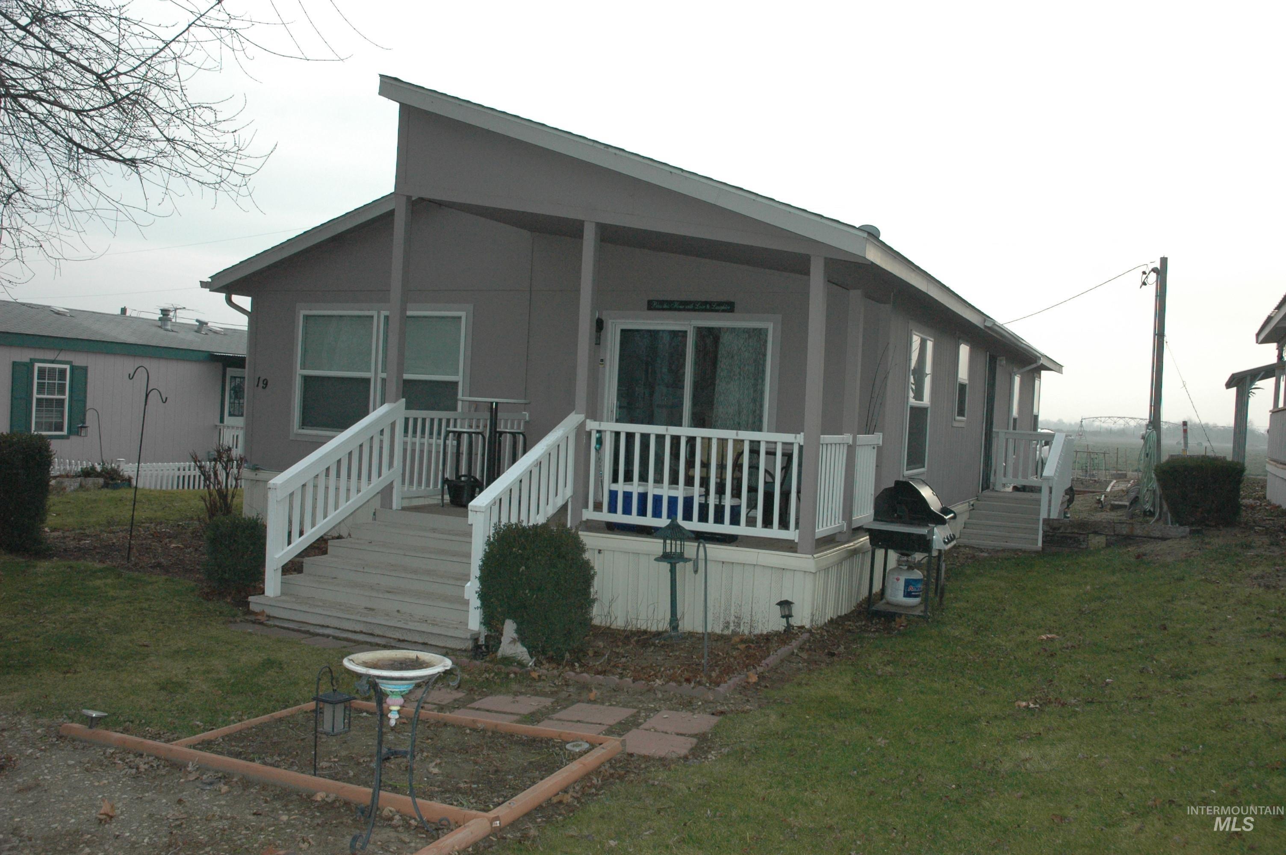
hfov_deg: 57.3
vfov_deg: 39.9
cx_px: 643
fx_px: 1178
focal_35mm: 33
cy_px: 428
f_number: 8
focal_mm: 22
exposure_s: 1/500
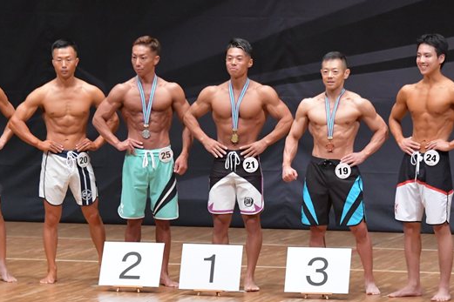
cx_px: 238
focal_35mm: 272
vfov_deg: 5.0
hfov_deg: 7.6
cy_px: 183
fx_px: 3429
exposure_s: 1/400
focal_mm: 122
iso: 6400
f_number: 5.6
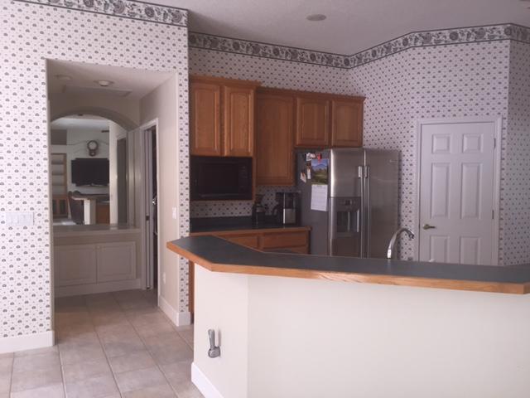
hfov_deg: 61.7
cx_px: 265
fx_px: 444
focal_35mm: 29
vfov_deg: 48.2
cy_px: 199
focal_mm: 4.15
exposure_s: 1/30
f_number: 2.2
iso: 64
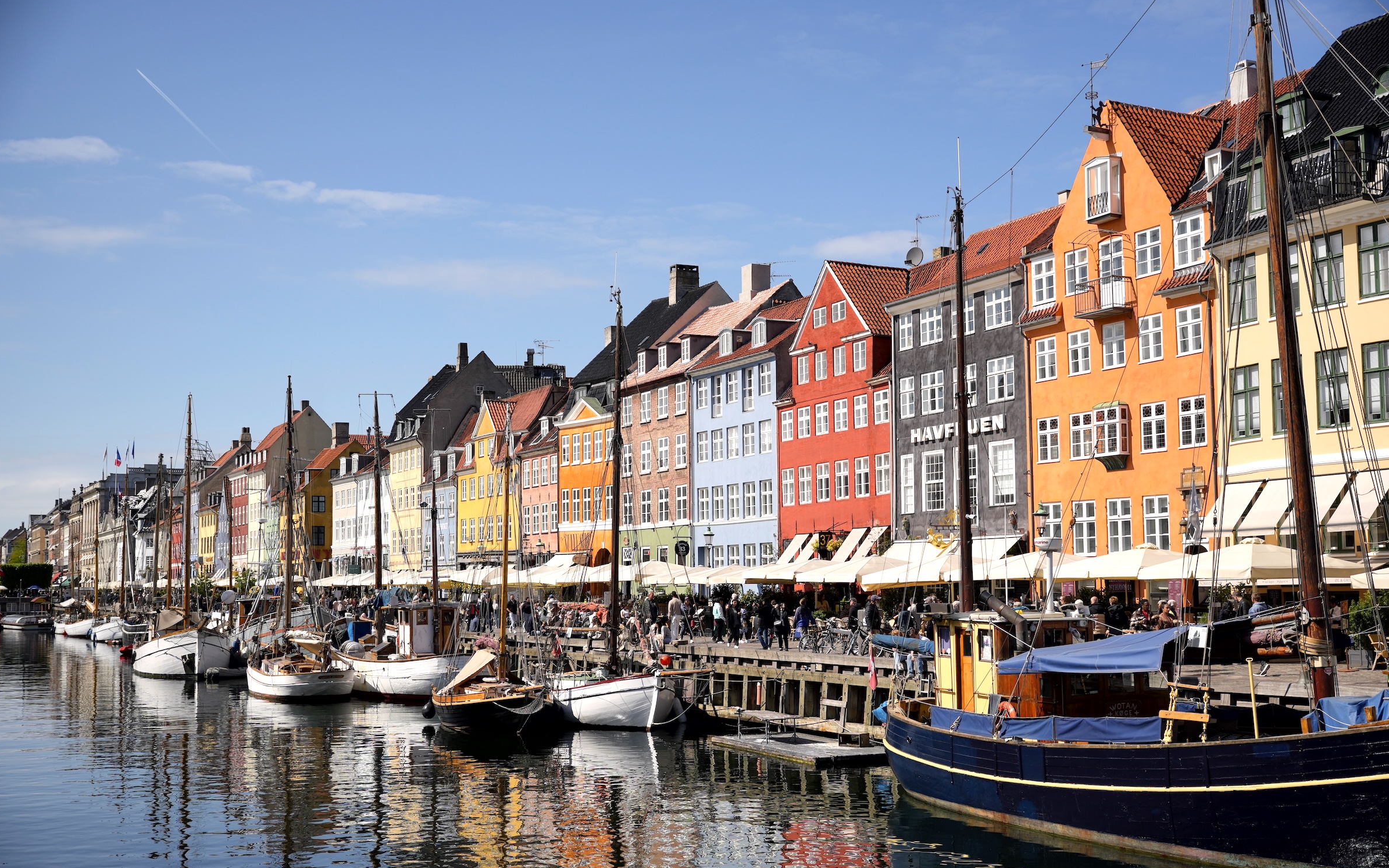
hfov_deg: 46.2
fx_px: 1628
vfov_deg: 29.9
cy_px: 453
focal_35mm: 43
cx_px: 694
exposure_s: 1/2000
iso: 100
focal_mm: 42
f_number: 4
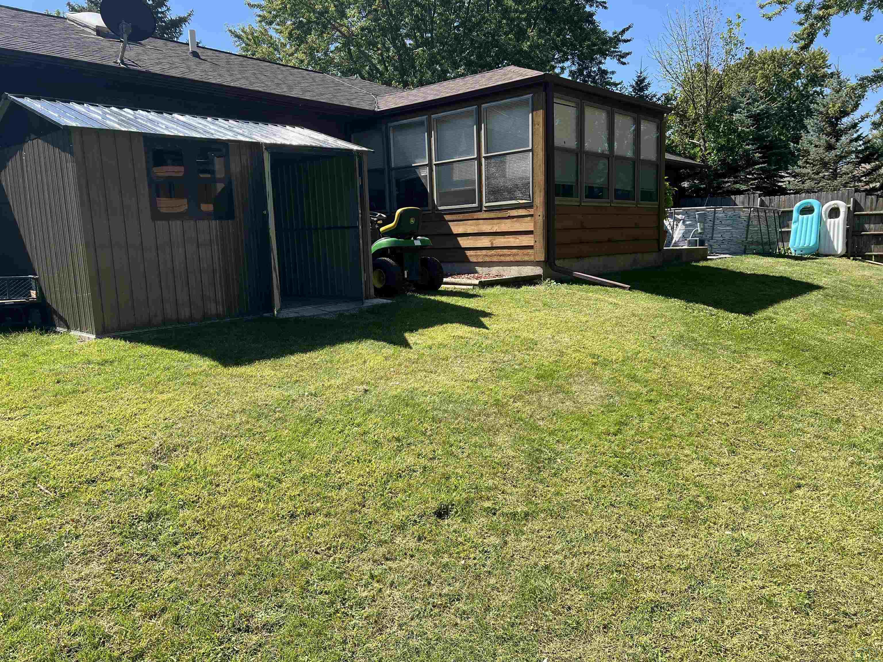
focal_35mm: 26
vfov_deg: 53.1
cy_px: 331
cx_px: 442
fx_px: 663
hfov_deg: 67.3
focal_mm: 5.7
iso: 50
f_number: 1.5
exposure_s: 1/1901
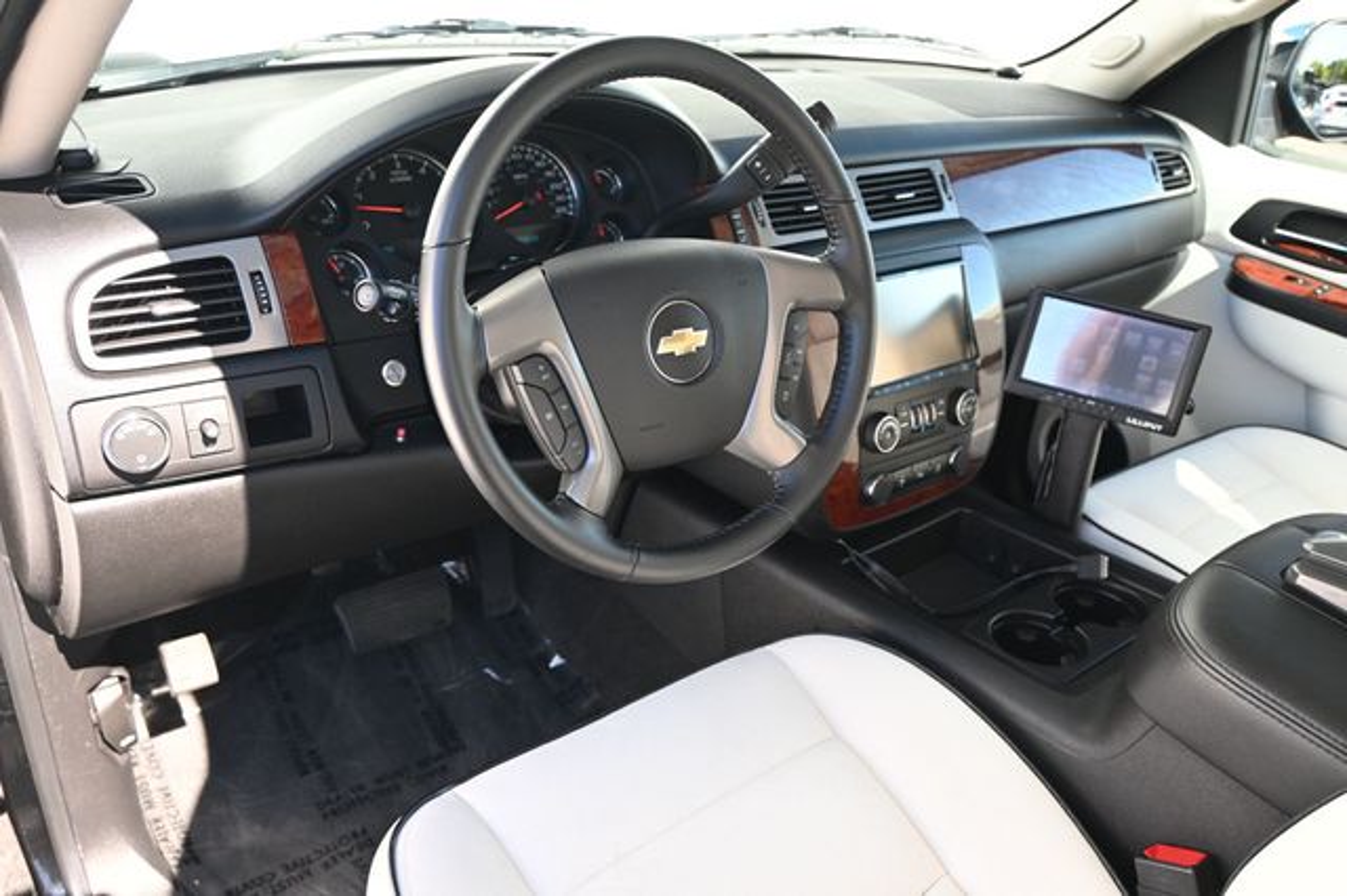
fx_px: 1066
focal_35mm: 28
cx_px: 674
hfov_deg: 64.6
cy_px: 448
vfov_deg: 45.6
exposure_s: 1/200
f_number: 3.8
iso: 400
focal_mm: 19
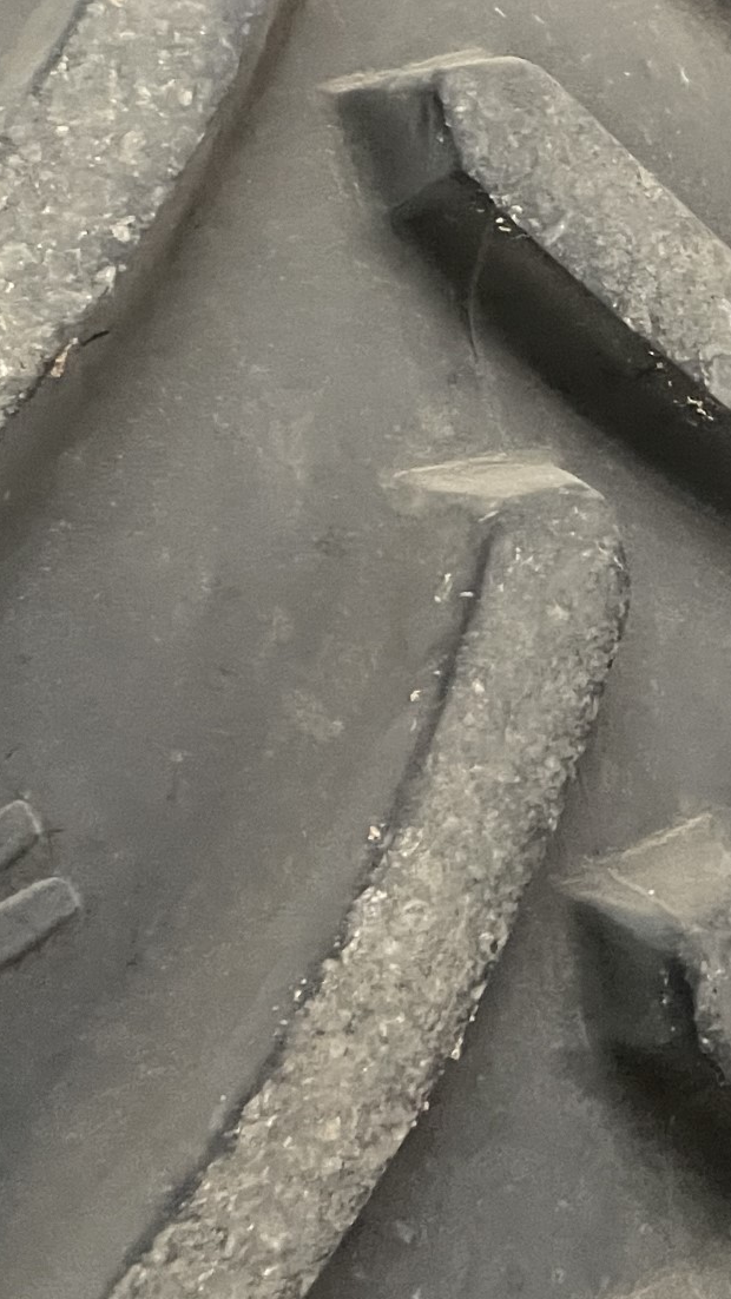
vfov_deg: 27.9
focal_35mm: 74
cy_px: 233
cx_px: 786
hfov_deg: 15.9
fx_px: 2550
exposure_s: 1/30
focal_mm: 4.2
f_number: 1.6
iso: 1000
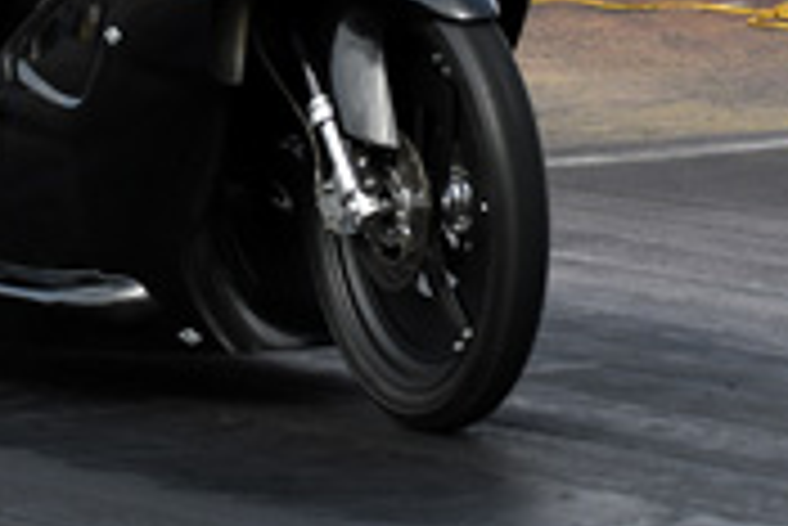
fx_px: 6572
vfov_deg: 4.6
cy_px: -58
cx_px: 0
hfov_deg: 6.8
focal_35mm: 300
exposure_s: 1/1600
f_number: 5.6
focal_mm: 70
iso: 160
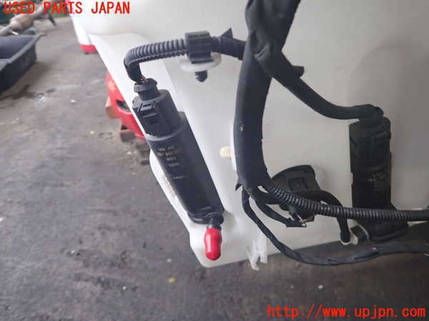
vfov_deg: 54.9
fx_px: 310
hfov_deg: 69.4
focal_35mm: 25
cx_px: 214
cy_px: 160
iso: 400
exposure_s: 1/30
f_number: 2
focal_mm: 4.5
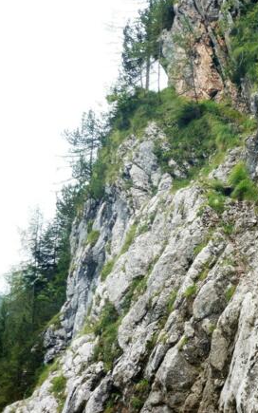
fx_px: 675
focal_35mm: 60
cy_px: 206
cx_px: 275
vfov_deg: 34.0
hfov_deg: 20.7
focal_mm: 6.9
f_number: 3.7
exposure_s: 1/50
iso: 80
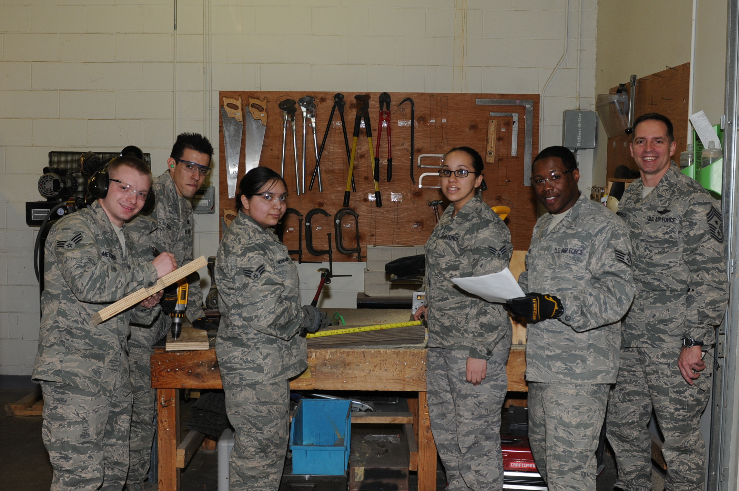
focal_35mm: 42
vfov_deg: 31.8
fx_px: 861
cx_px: 370
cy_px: 246
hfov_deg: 46.4
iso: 400
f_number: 5.6
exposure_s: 1/60
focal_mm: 28
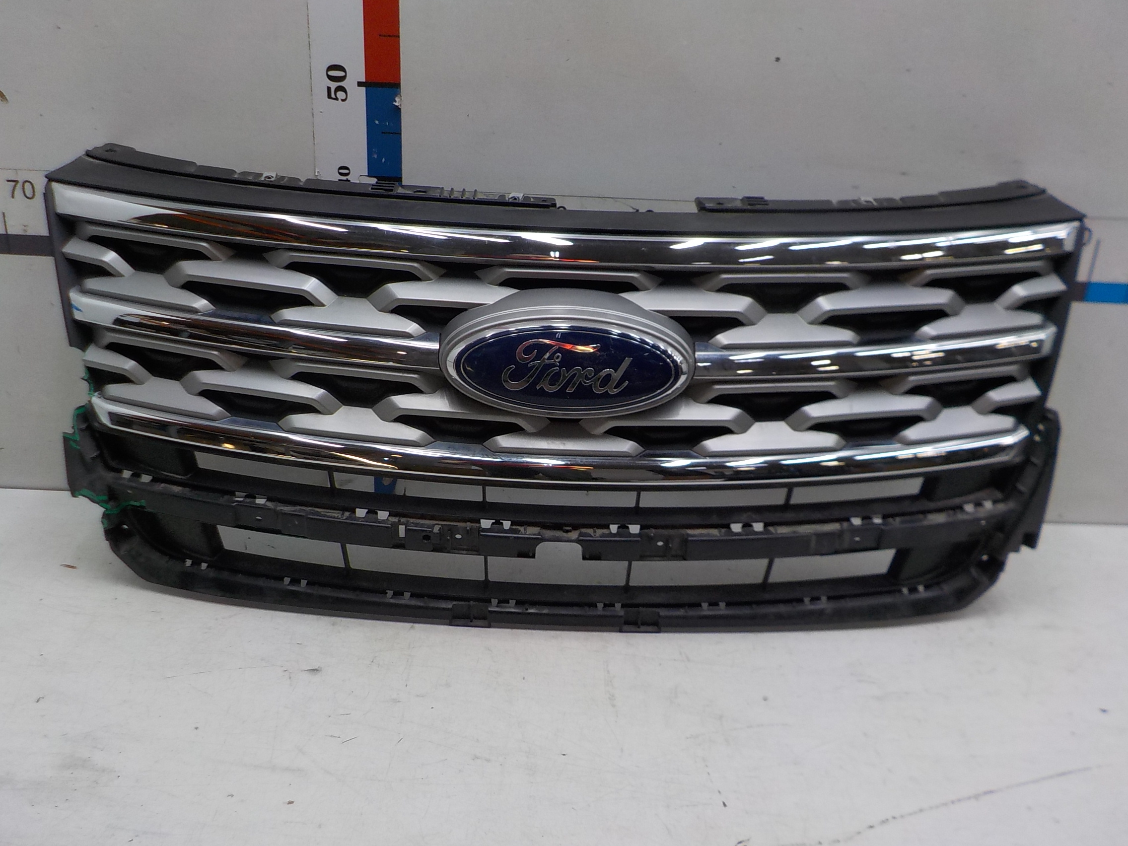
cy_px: 423
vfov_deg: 46.8
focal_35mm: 30
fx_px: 978
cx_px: 564
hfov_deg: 60.0
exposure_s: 1/80
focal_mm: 4.1
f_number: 3.3
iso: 125
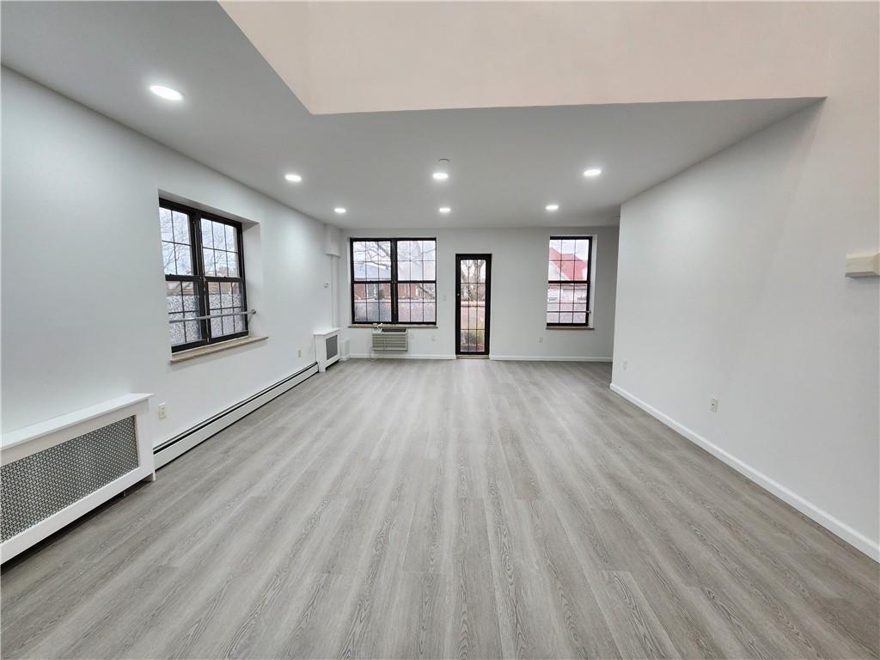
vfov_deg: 89.9
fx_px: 330
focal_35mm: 13
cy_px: 330
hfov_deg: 106.2
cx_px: 440
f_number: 2.2
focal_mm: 2.2
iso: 125
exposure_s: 1/60
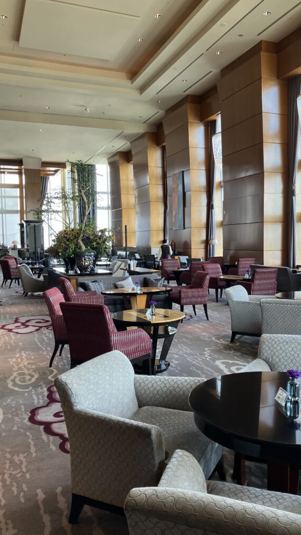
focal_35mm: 31
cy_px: 269
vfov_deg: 62.6
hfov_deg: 37.7
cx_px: 169
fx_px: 440
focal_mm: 3.99
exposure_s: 1/100
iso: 80
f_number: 1.8
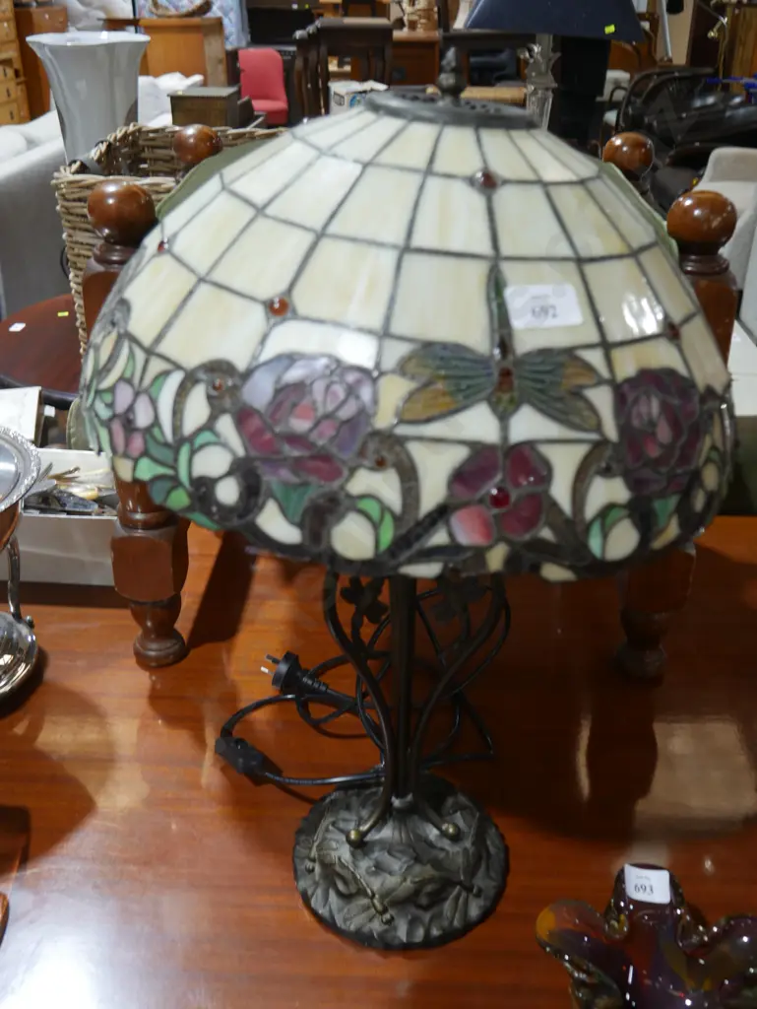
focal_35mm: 32
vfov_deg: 56.8
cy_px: 504
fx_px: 932
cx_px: 378
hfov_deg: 44.2
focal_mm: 16
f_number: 3.6
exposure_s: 1/60
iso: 320
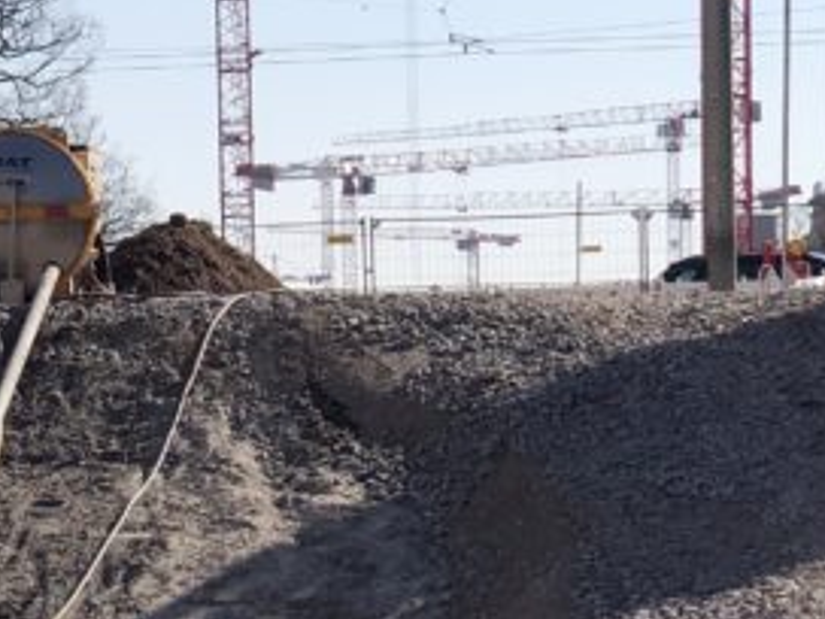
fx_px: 4671
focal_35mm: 196
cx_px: -61
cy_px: 646
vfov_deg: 7.5
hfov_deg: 10.0
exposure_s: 1/1453
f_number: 2.4
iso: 16
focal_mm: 6
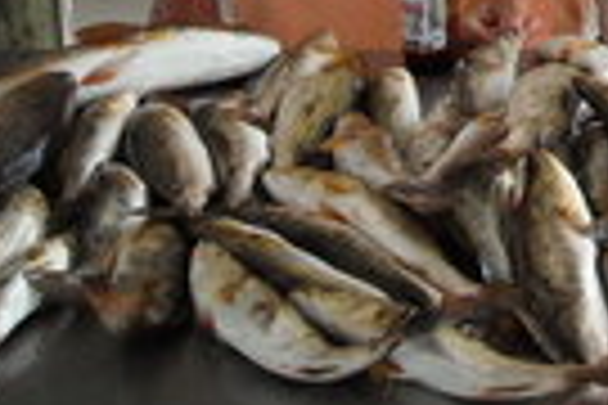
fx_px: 1824
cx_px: 585
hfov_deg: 18.5
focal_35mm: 108
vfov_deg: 12.2
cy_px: -148
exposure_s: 1/218
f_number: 2.8
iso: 64
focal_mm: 5.7
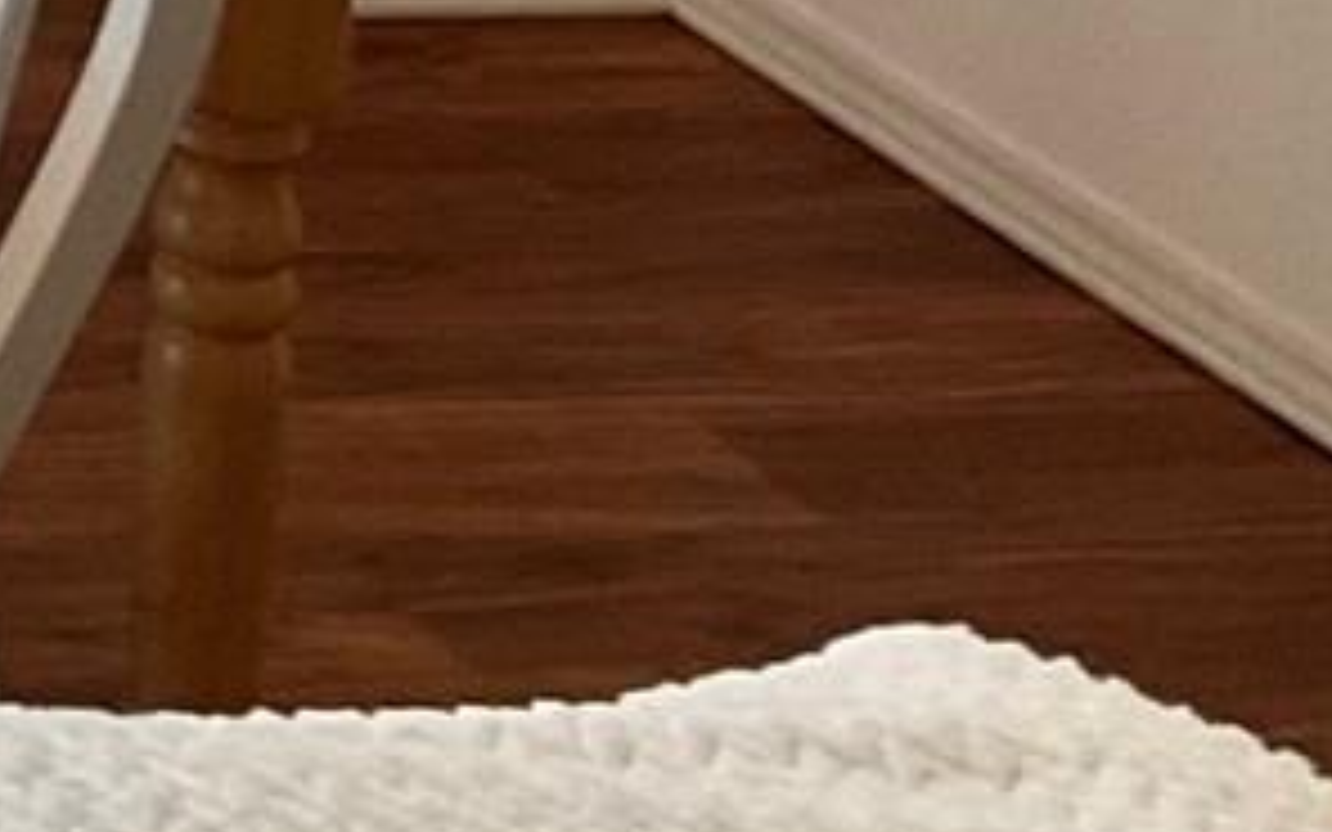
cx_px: -1534
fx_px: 6026
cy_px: -1439
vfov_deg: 7.2
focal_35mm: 166
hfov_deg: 11.2
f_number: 1.8
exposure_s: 1/60
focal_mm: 3
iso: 125
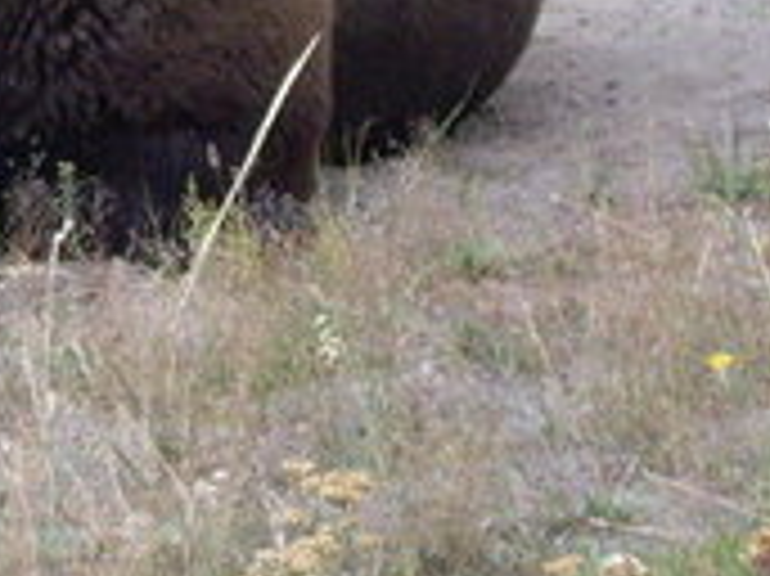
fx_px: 6580
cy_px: -22
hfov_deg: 6.6
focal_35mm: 296
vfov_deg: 5.0
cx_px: -360
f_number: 4.1
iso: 200
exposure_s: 1/160
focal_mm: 12.8
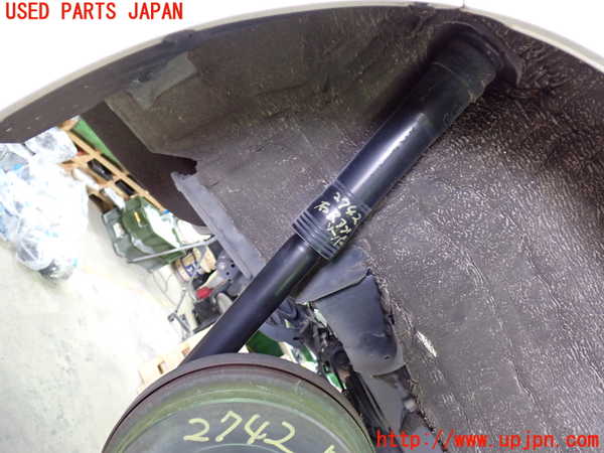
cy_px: 226
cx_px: 302
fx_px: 558
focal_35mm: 32
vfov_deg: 44.2
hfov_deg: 56.8
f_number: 2.4
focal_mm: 5.79
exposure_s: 1/30
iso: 640
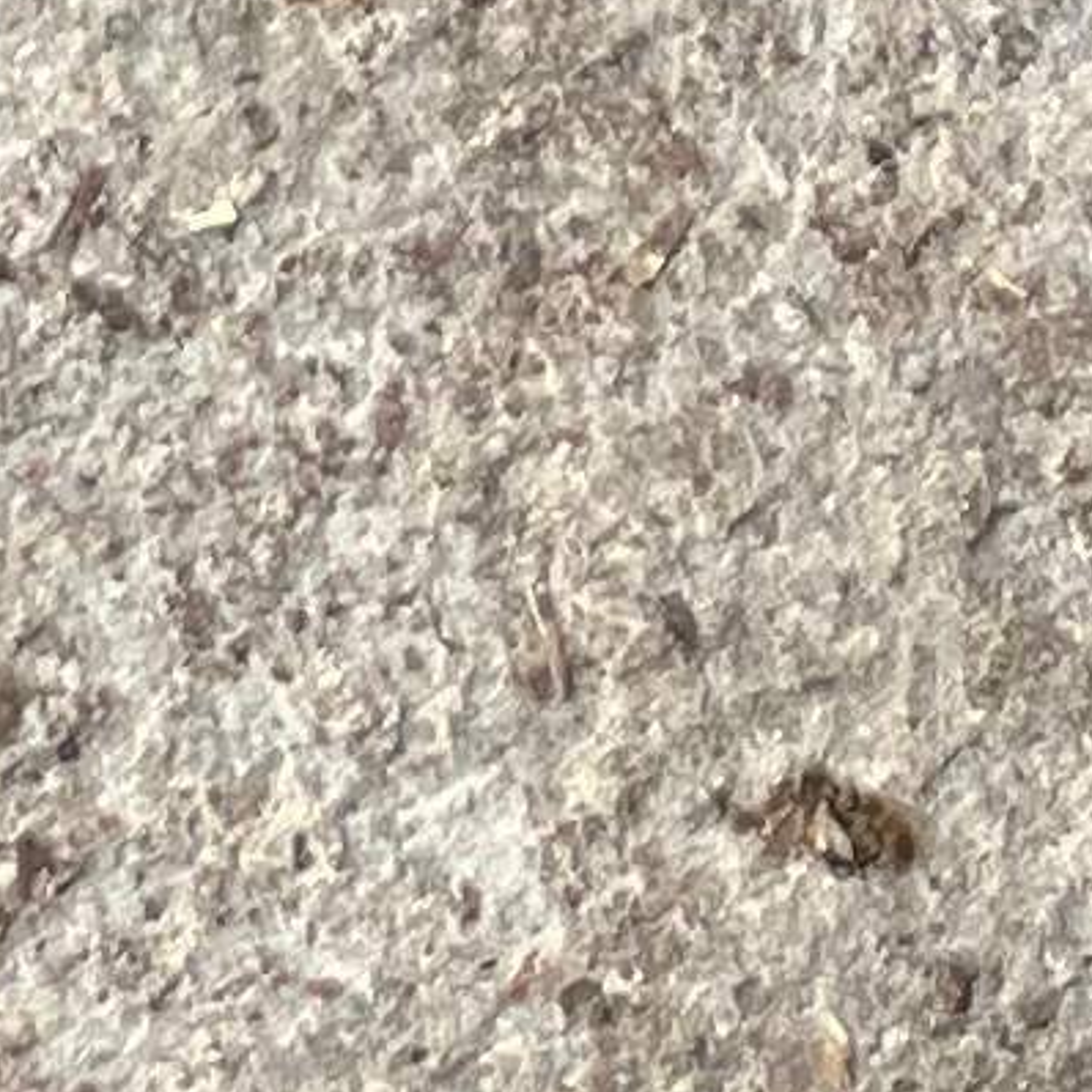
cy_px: -3021
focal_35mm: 251
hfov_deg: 6.9
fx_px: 8958
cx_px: -316
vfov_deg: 6.0
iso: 32
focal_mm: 3.99
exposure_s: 1/121
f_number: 1.8
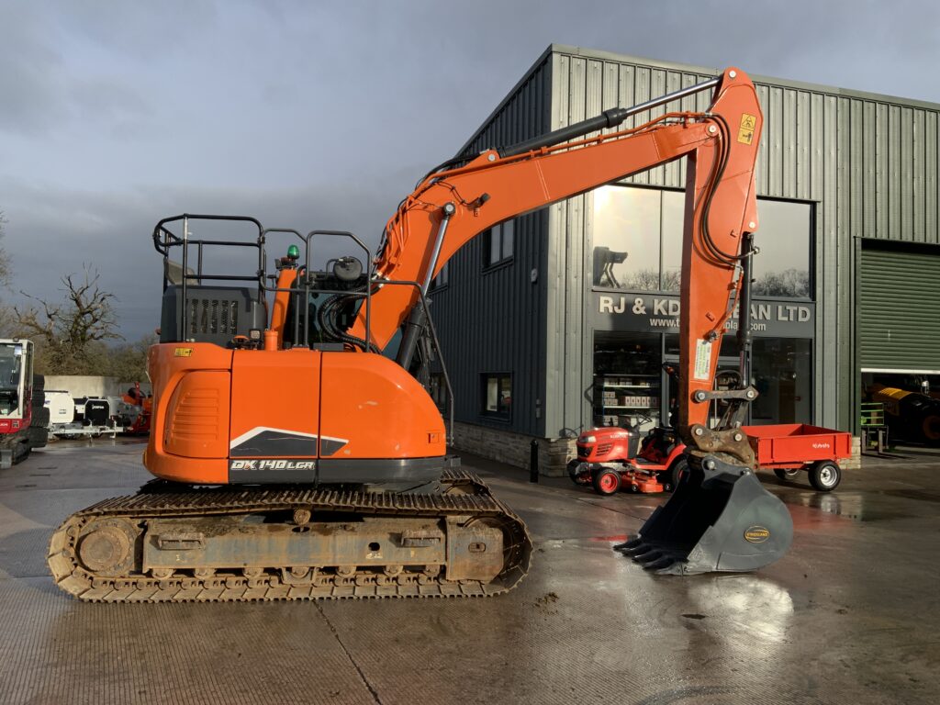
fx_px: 787
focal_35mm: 29
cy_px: 352
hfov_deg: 61.7
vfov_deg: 48.2
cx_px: 470
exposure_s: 1/1577
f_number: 1.8
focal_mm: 3
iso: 16
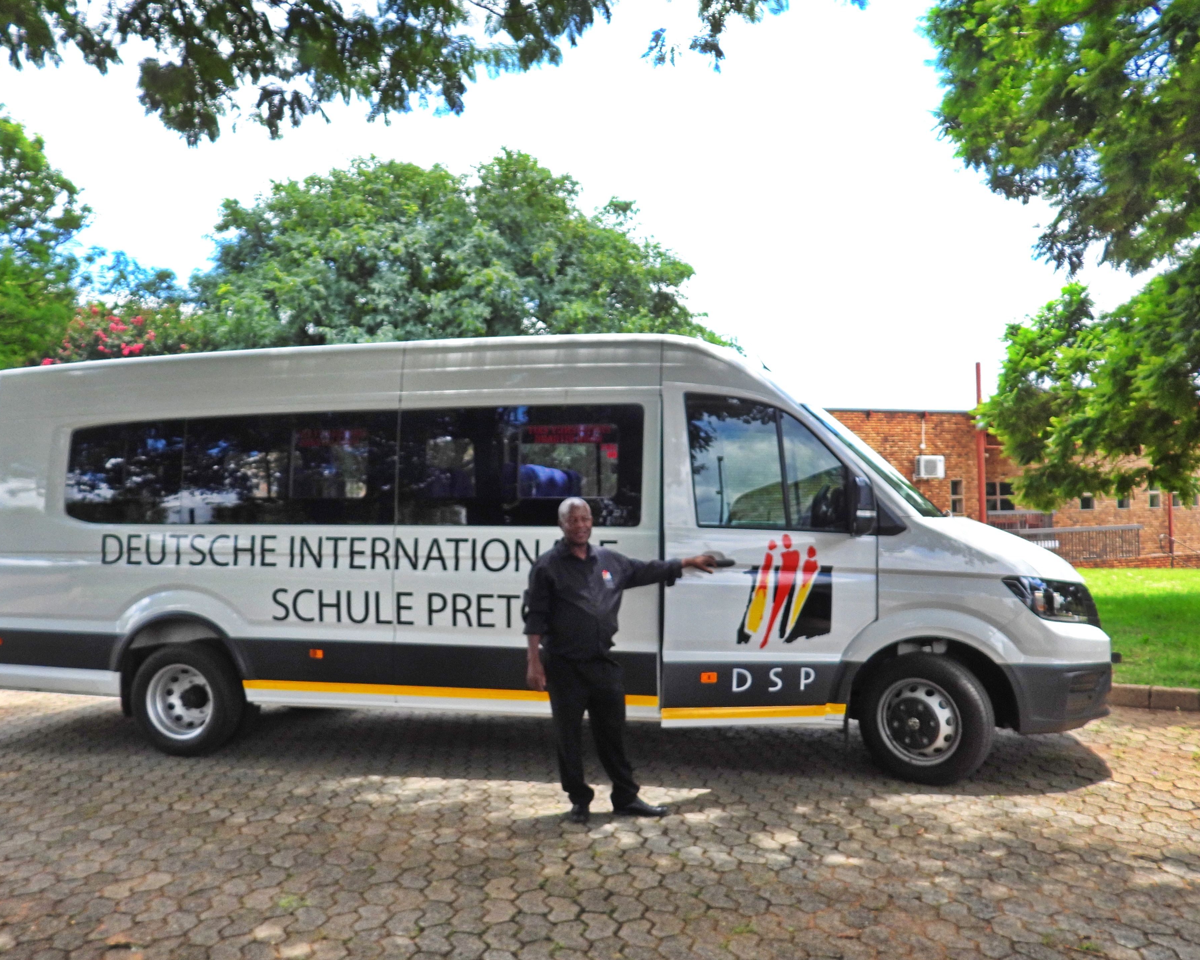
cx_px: 579
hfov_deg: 58.8
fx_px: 1066
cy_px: 524
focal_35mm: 30
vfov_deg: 48.4
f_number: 2.8
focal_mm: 4.3
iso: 100
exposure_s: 1/500
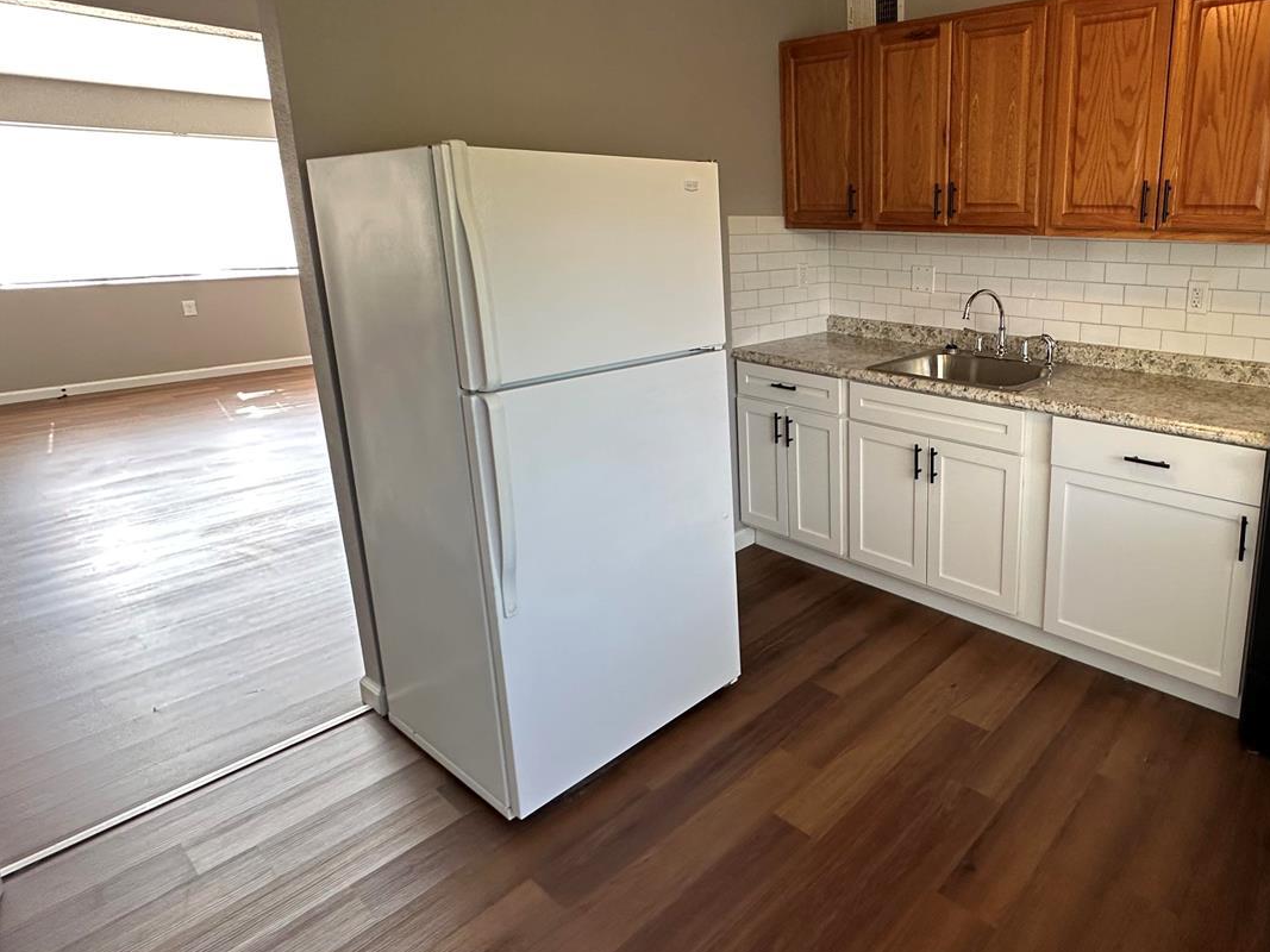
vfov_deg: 62.8
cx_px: 894
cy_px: 378
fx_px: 770
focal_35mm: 21
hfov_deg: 75.3
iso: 200
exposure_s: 1/60
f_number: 2.2
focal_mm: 2.22
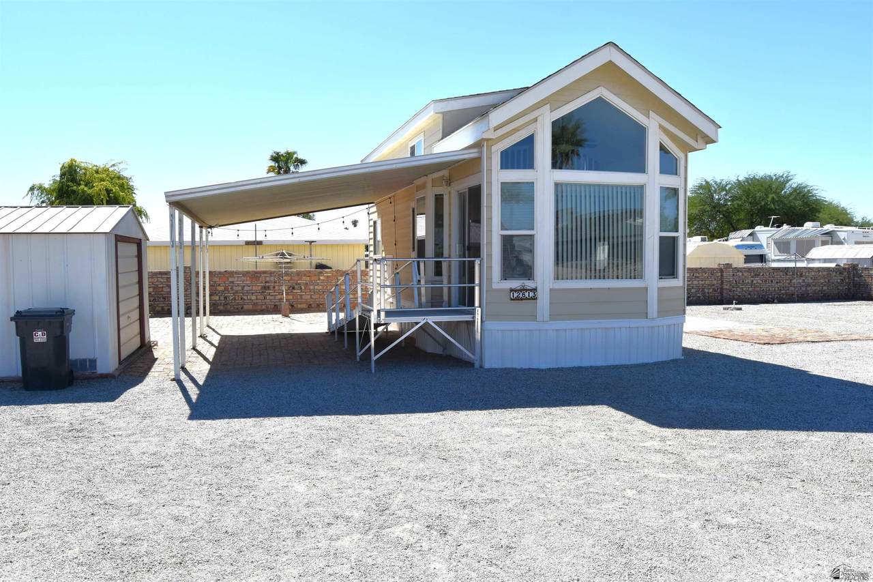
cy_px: 291
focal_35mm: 28
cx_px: 436
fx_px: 679
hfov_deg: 65.5
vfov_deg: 46.4
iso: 200
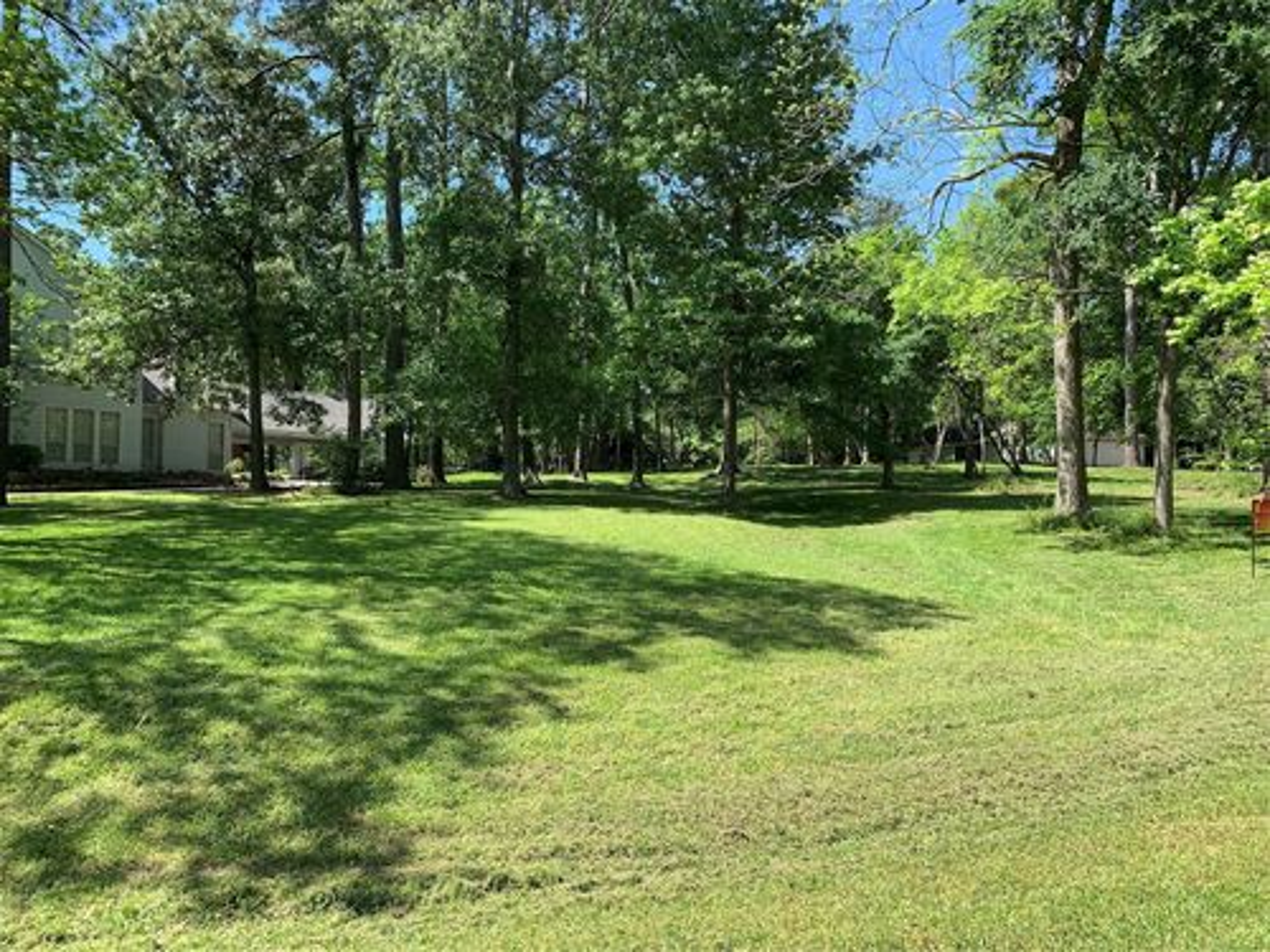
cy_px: 476
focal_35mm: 26
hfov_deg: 67.3
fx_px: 954
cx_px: 635
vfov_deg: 53.1
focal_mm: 4.25
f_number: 1.8
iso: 25
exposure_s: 1/777
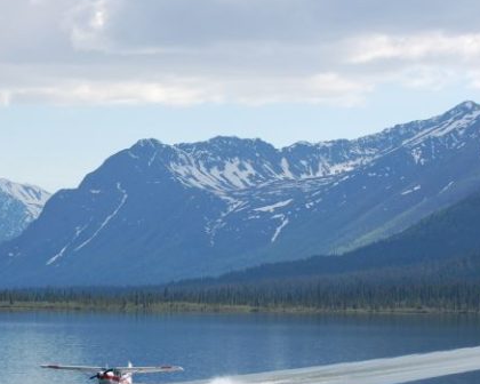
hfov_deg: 10.0
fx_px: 2740
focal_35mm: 193
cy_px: 247
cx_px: 146
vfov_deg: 8.0
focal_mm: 75
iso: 200
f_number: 4.8
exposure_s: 1/1600
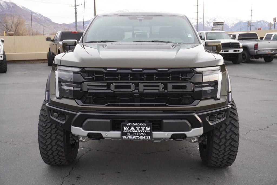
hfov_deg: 47.9
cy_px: 92
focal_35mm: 40
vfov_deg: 33.1
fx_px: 312
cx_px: 138
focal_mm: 27
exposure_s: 1/100
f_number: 5.6
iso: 100
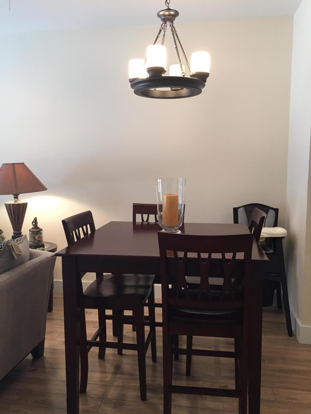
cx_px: 156
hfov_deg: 48.2
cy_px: 207
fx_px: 347
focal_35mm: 29
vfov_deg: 61.7
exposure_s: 1/30
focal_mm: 4.15
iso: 125
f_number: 2.2
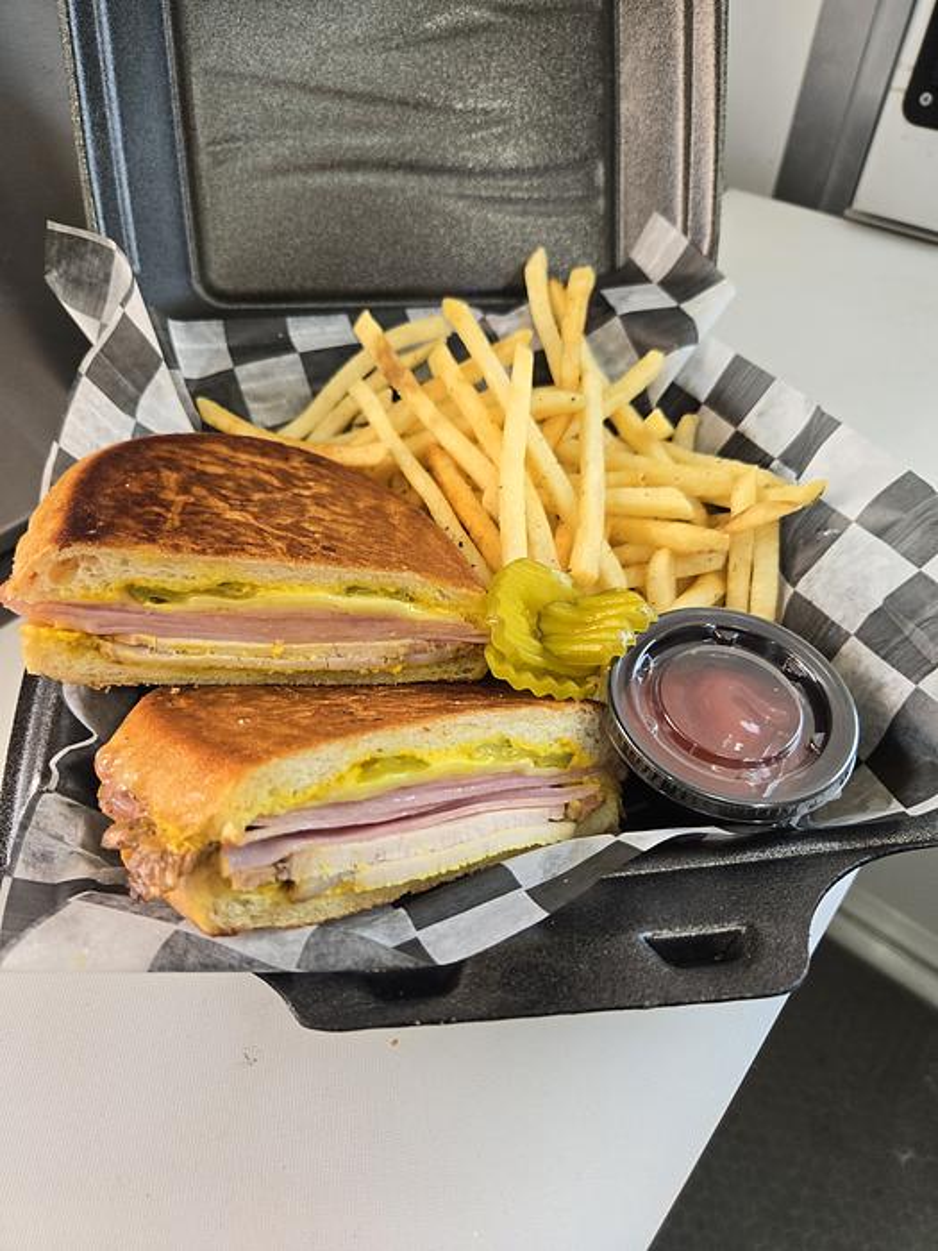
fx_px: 831
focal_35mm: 23
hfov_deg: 58.9
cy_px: 626
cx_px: 469
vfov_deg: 73.9
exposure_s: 1/120
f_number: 1.8
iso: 160
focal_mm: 5.4
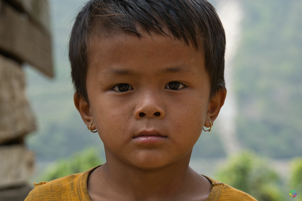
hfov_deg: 19.4
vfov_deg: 13.1
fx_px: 881
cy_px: 100
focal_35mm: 105
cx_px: 151
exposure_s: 1/125
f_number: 8
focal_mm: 105
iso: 100
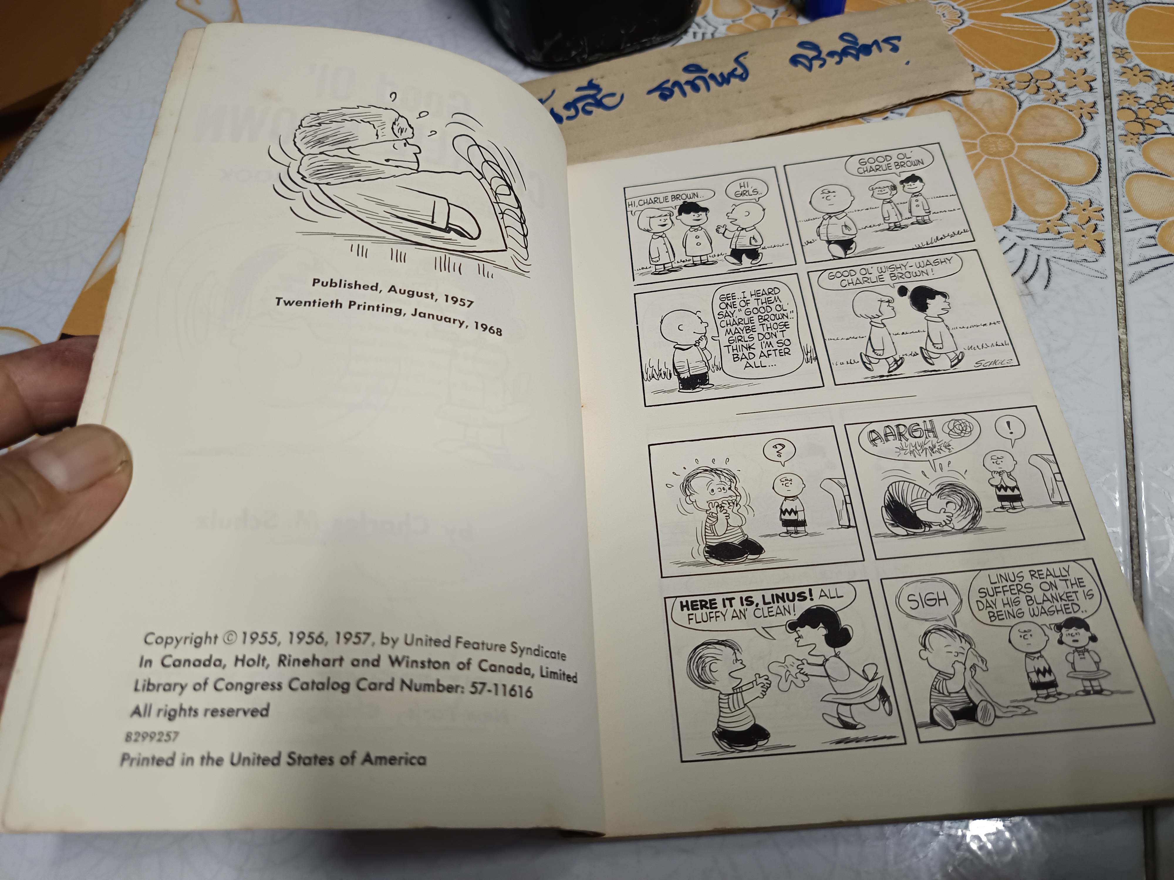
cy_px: 440
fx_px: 814
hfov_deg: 71.6
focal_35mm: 24
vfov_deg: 56.8
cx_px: 587
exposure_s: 1/33.3
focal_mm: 5.31
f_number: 1.7
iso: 868
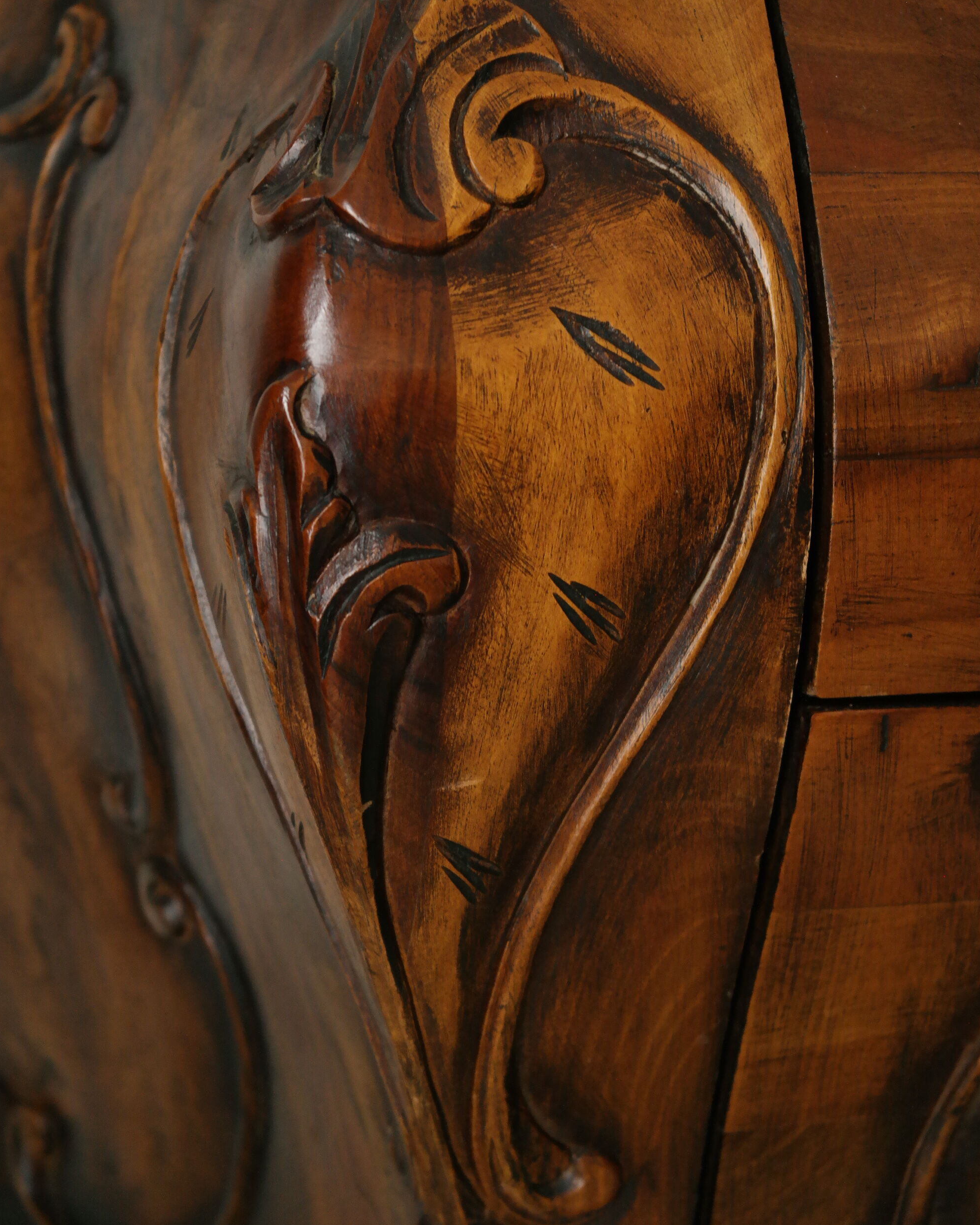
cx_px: 490
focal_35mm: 78
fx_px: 2828
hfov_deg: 19.7
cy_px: 566
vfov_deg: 24.4
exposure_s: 1/50
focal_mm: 45
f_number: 5.6
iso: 1600
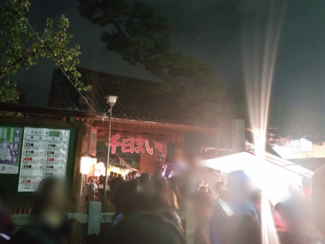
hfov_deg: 46.7
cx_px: 148
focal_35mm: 40
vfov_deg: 35.9
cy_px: 107
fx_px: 376
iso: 3362
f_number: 2
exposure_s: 1/12
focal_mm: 4.5
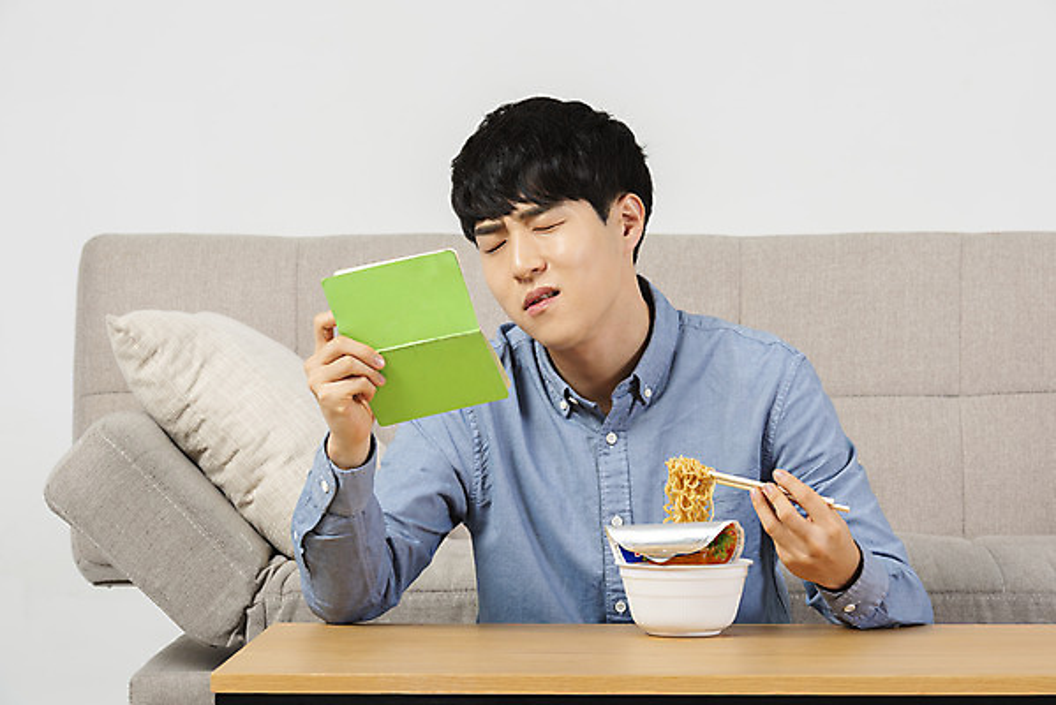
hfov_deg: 15.8
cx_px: 528
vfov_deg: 10.6
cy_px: 352
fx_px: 3815
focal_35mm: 130
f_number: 11
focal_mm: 130
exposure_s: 1/125
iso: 100
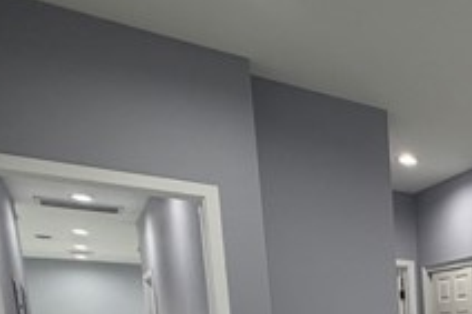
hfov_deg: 32.9
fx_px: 576
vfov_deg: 25.6
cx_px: 614
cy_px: 421
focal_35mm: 44
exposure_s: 1/120
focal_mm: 2.22
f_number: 2.2
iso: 160
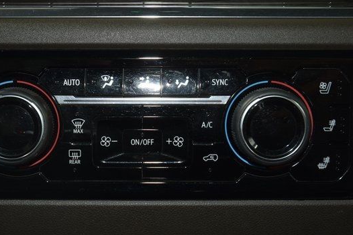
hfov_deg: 27.6
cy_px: 127
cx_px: 143
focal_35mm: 73
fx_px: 716
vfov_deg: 18.7
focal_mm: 40
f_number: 4.2
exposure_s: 1/20
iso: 500
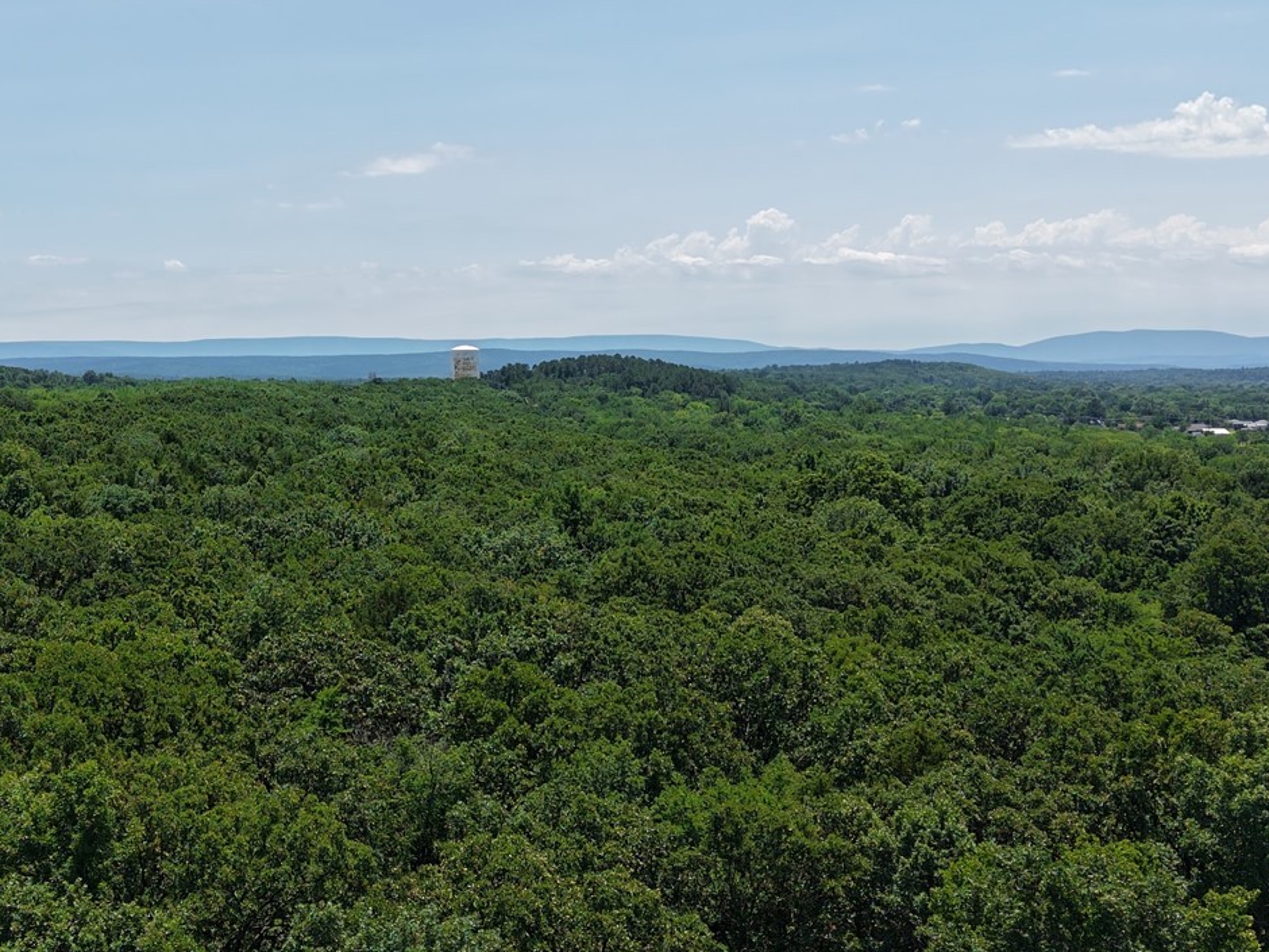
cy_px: 375
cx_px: 424
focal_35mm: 49
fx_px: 1796
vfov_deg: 29.6
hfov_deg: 38.5
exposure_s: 1/4000
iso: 140
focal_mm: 8.67
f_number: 1.8
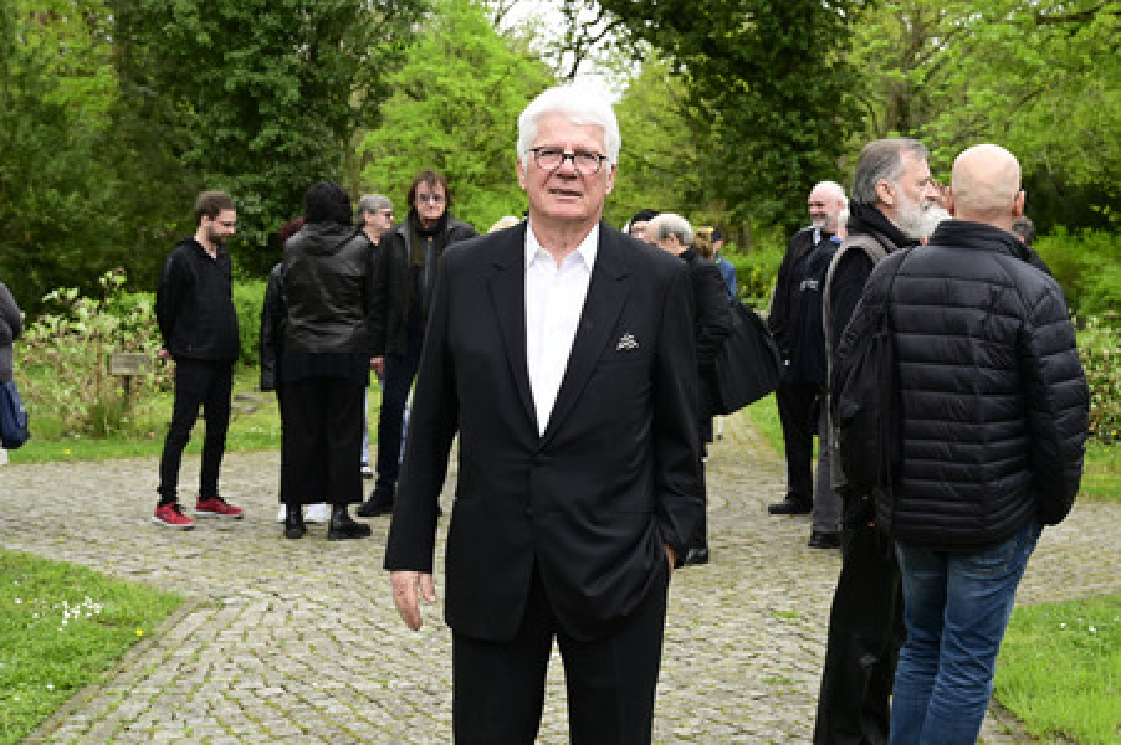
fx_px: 1587
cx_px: 560
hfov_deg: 38.9
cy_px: 372
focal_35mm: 51
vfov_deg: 26.4
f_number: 7.1
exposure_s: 1/320
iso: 800
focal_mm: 51
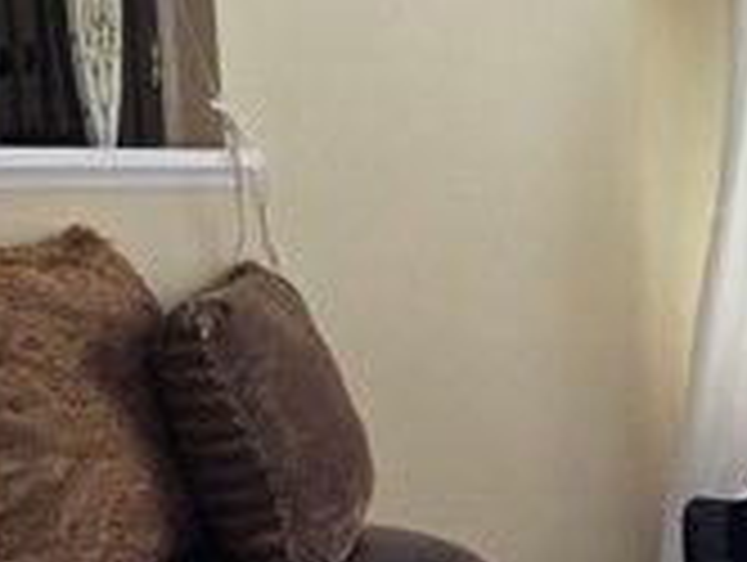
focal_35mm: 50
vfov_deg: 29.1
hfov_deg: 21.5
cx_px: 1382
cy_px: 243
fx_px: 1081
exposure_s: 1/359
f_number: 1.9
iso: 200
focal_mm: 2.2
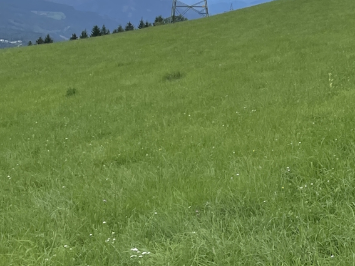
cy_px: 14
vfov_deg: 16.5
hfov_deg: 21.1
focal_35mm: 88
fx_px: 902
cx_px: 391
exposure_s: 1/4292
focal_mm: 4.2
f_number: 1.6
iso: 32
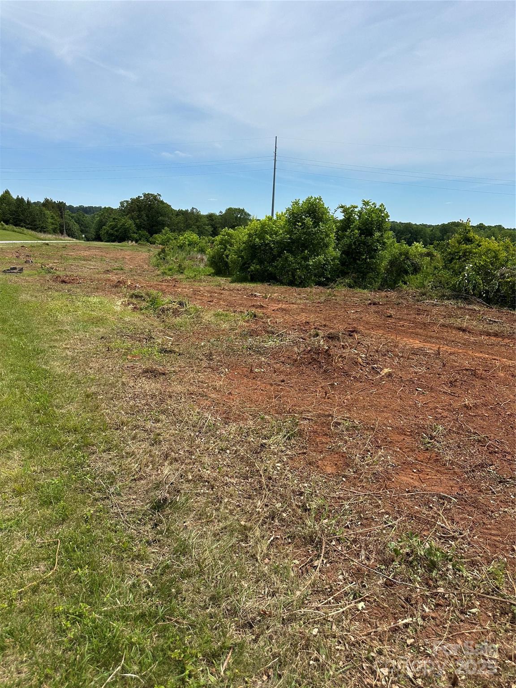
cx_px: 258
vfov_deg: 71.6
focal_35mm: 24
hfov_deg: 56.8
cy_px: 344
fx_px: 477
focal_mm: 6.86
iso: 80
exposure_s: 1/5263
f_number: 1.78
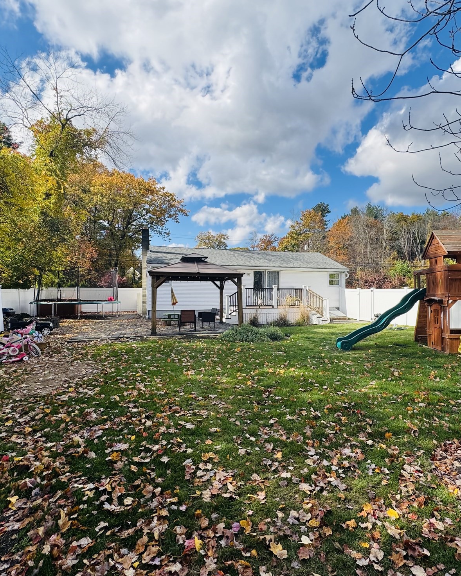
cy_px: 299
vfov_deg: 83.3
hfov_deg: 70.5
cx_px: 260
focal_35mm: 19
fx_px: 324
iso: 40
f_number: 2.2
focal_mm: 2.22
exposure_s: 1/1006
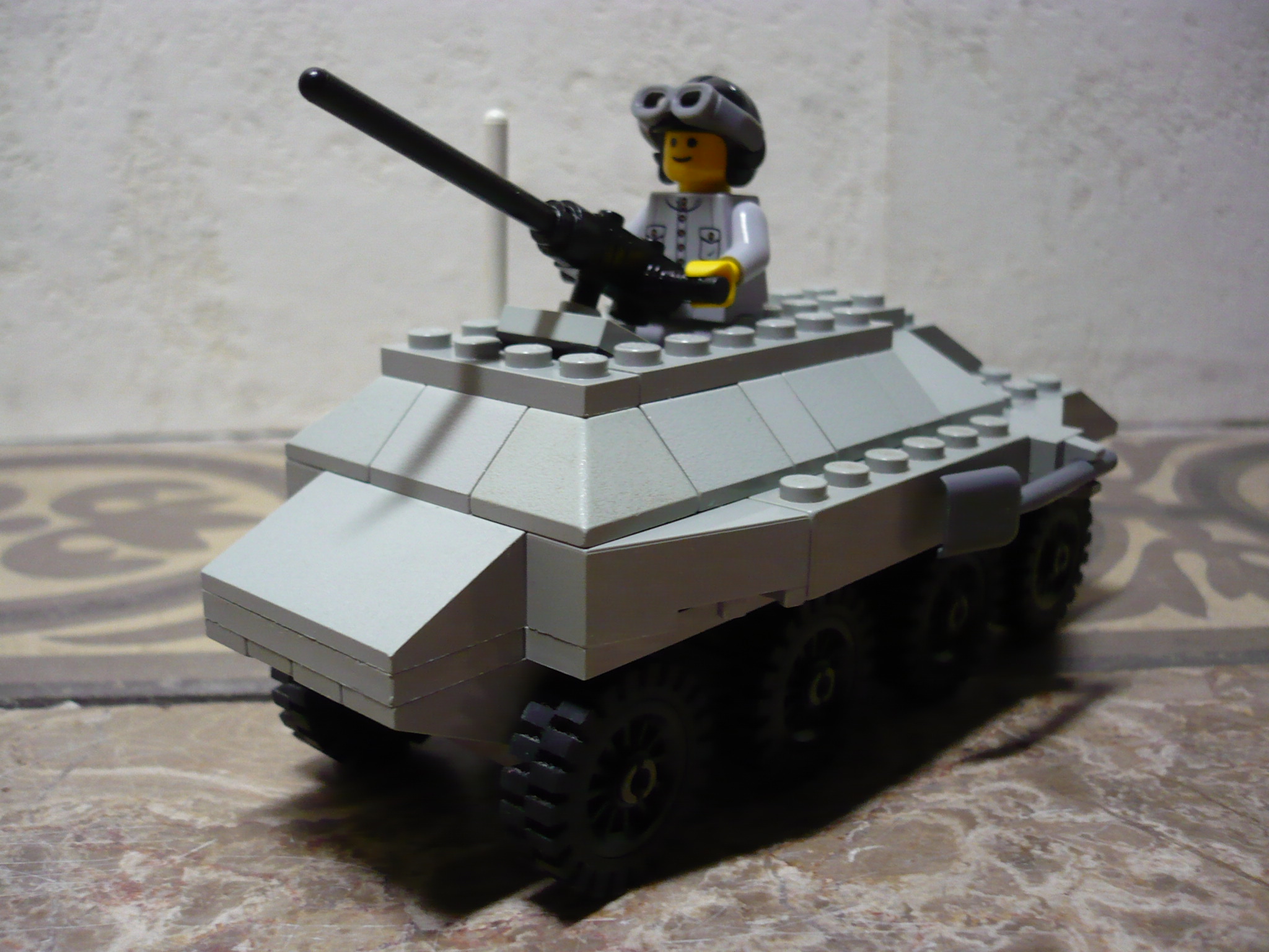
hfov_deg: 52.6
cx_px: 634
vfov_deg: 40.7
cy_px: 476
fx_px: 1283
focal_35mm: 35
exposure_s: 1/13
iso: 200
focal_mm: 5.8
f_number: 2.8
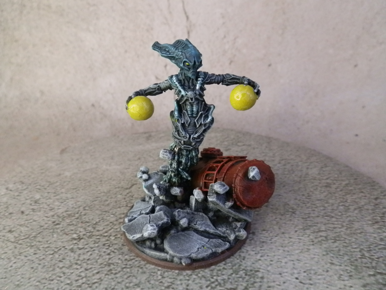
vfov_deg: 49.7
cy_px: 145
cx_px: 193
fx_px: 312
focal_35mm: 28
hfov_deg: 63.4
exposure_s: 1/125
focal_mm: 5
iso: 400
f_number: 3.1
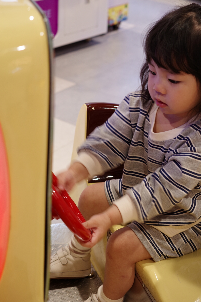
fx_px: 536
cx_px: 125
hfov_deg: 21.2
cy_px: 92
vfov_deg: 31.1
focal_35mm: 64
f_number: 2.8
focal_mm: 26
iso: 200
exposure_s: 1/50
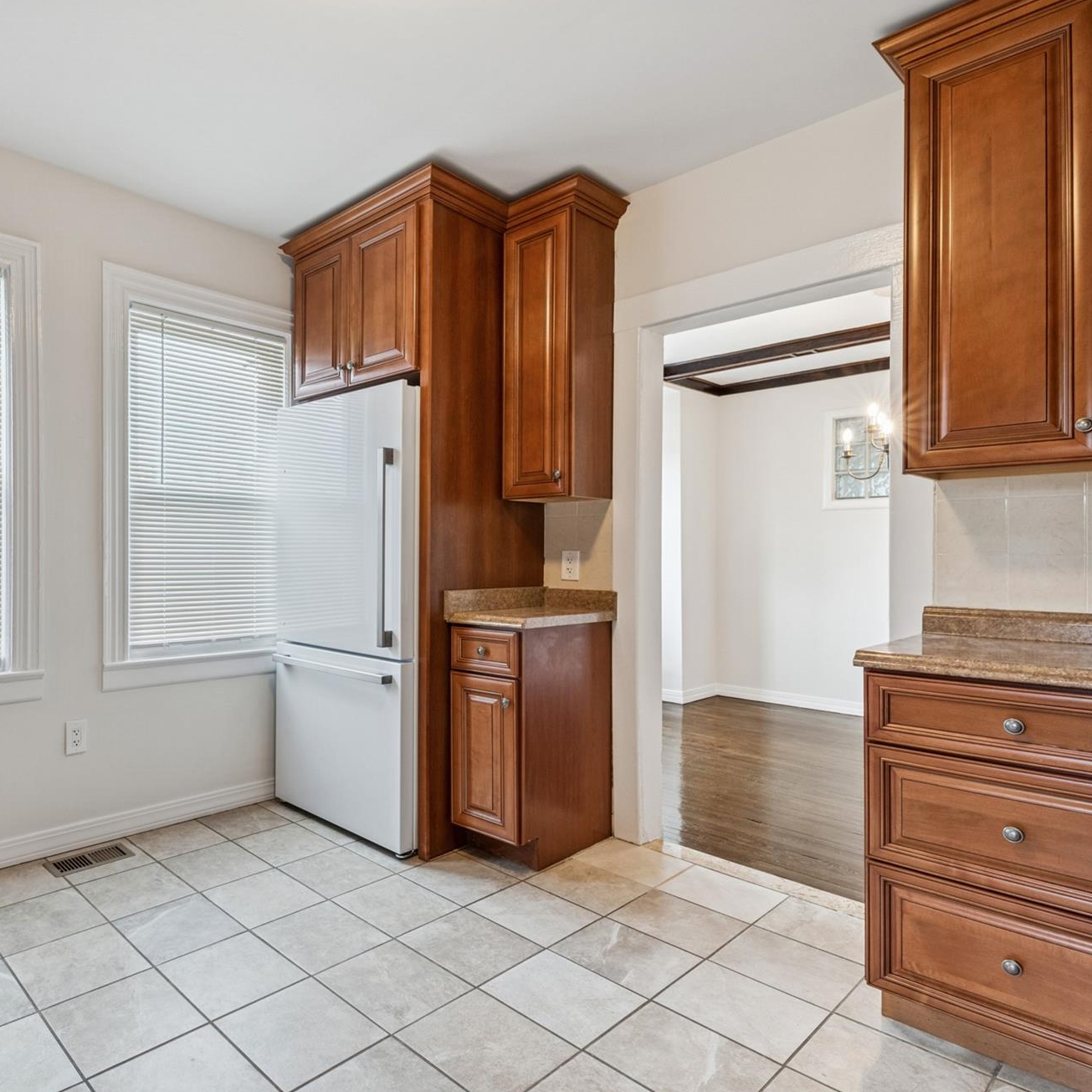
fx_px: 714
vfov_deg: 74.8
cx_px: 311
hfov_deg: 71.1
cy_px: 563
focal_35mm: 20
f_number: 14
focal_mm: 15
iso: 640
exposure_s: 1/10
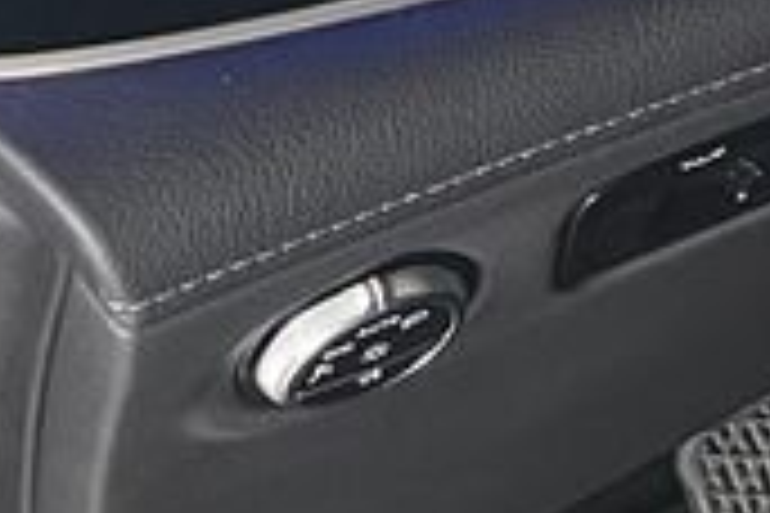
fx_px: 3465
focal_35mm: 162
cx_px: 2233
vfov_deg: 8.0
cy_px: -544
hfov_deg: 9.9
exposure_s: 1/54
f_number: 1.5
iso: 200
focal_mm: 5.7
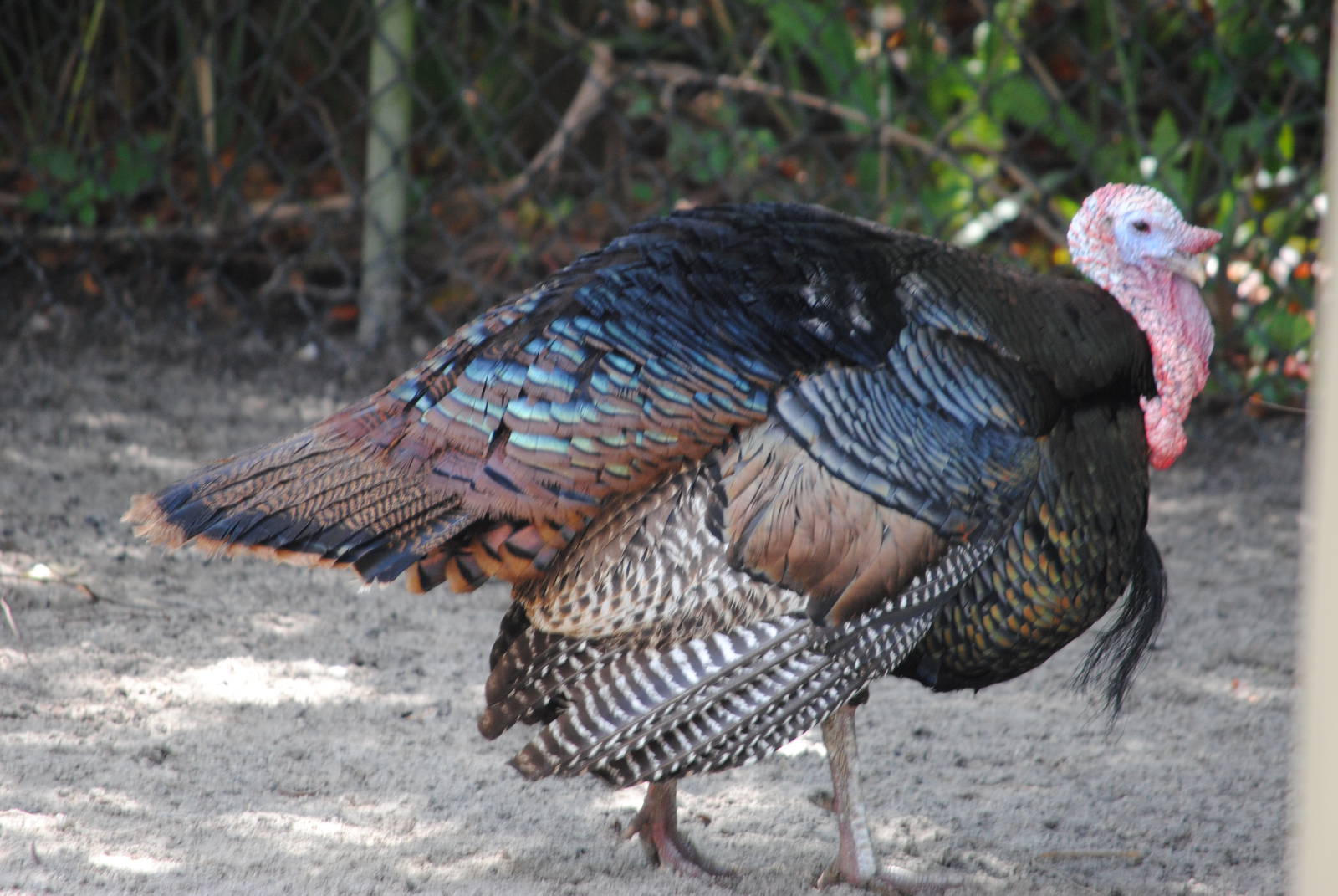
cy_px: 448
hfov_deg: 4.6
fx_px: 16745
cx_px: 669
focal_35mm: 450
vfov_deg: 3.1
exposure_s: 1/80
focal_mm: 300
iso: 400
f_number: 5.6
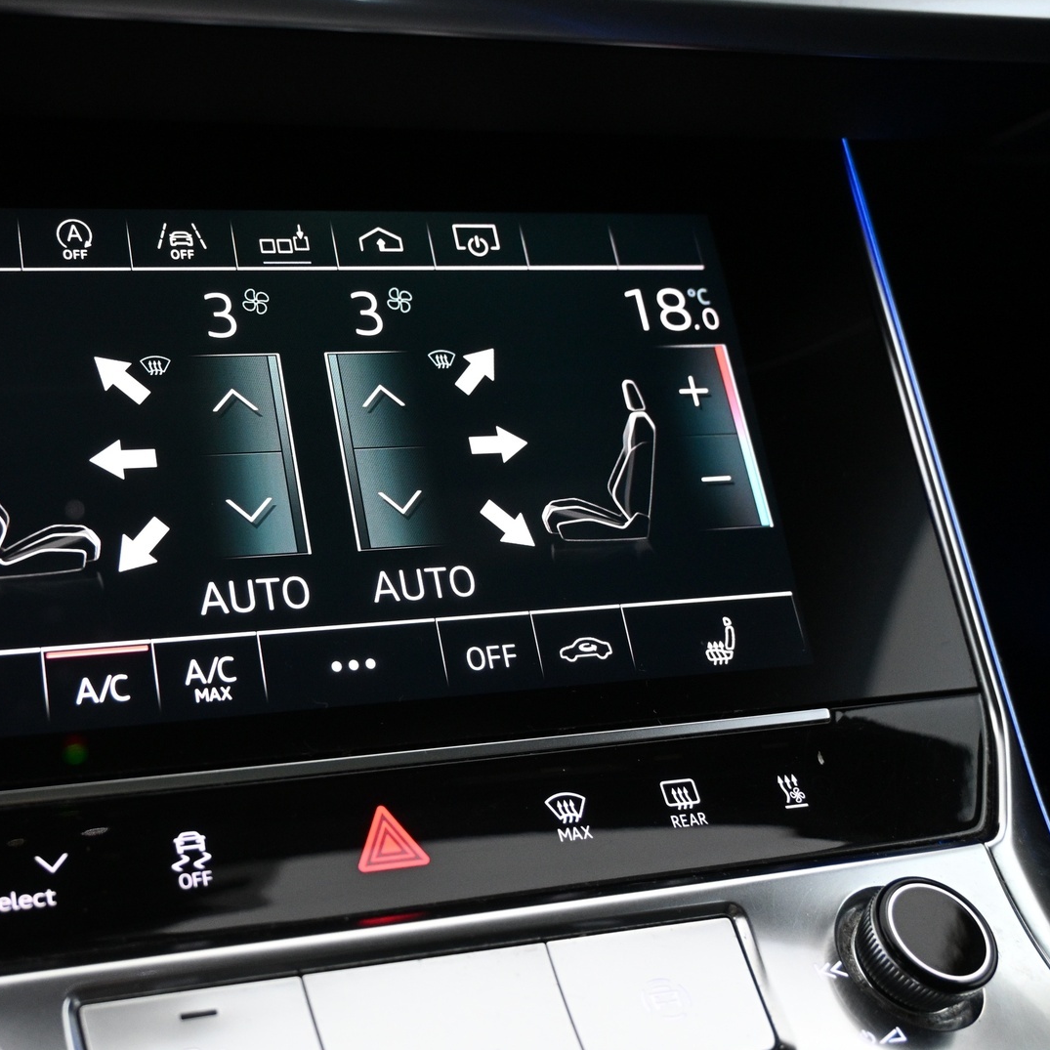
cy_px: 525
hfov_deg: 39.5
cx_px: 264
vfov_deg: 40.6
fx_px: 1418
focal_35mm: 41
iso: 1600
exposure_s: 1/25
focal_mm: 21.5
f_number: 4
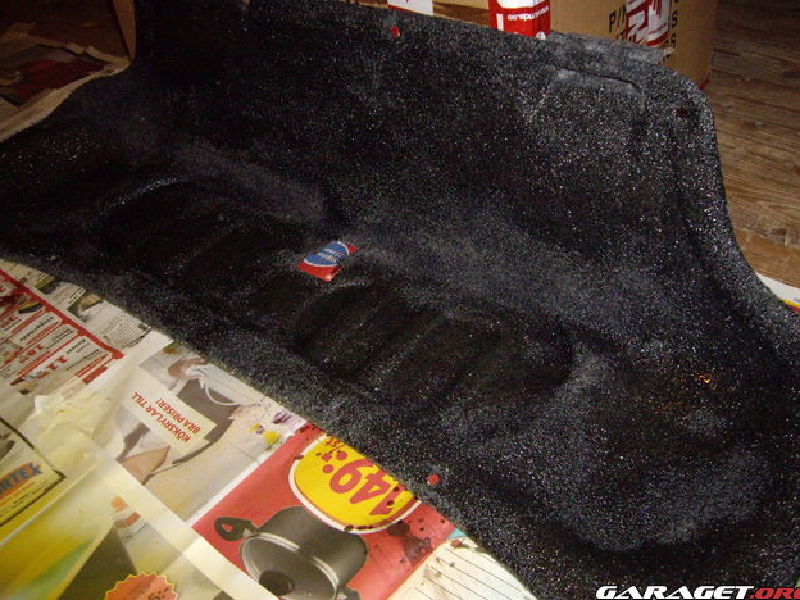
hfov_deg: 47.9
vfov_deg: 36.8
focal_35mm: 39
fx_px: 901
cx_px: 405
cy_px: 297
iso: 400
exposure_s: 1/40
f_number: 2.7
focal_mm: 6.2
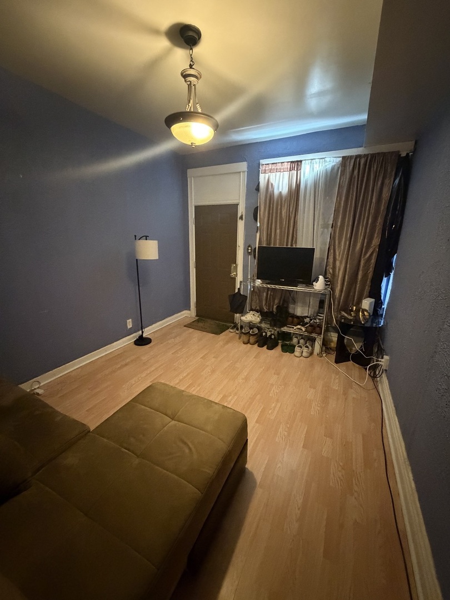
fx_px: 243
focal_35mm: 14
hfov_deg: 85.7
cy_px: 300
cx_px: 225
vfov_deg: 102.1
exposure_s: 1/40
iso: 1600
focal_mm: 2.22
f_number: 2.2
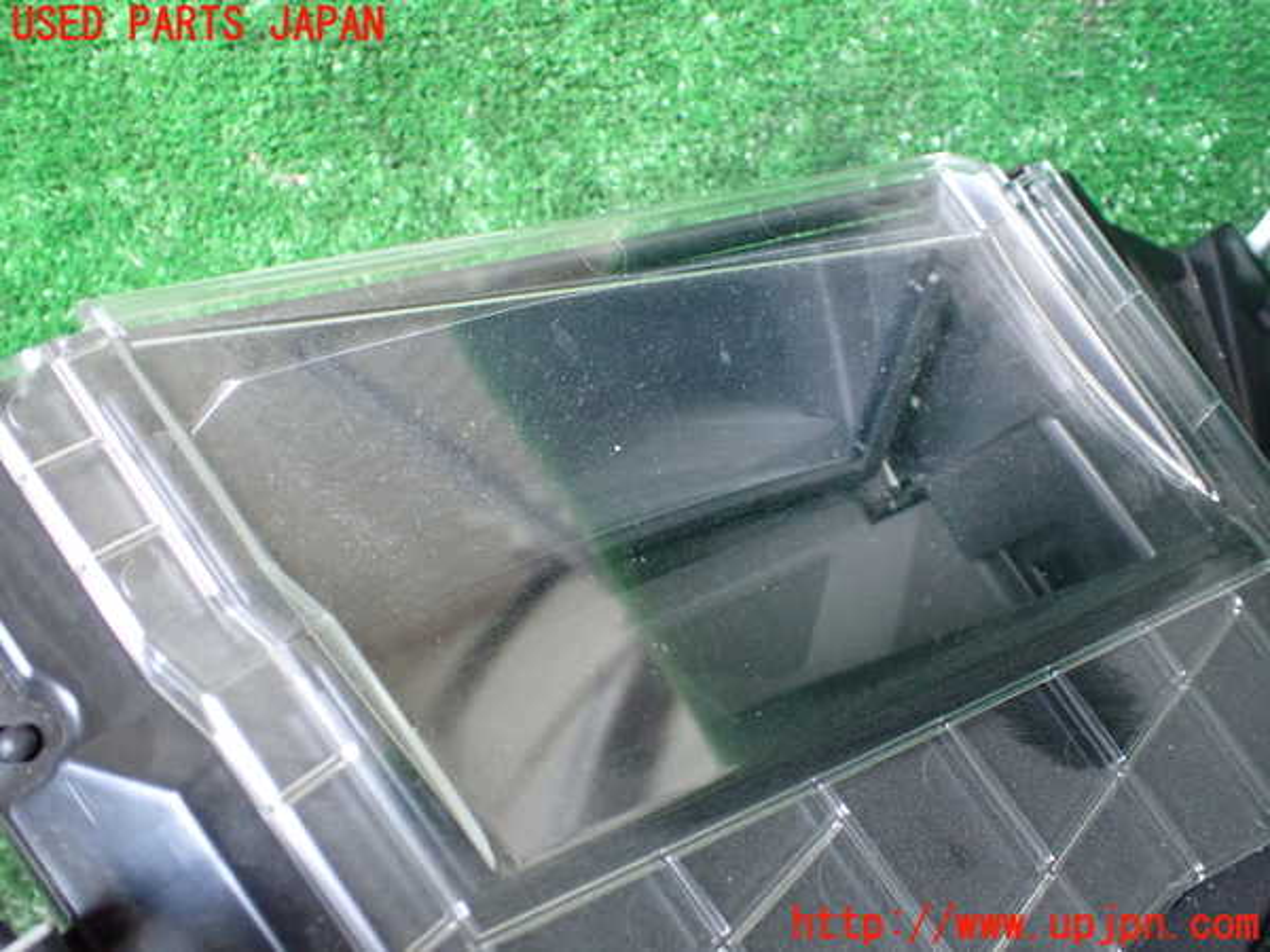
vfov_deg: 46.8
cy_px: 476
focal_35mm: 30
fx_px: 1101
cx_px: 635
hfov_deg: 60.0
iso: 800
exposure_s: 1/100
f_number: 2.3
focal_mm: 5.4
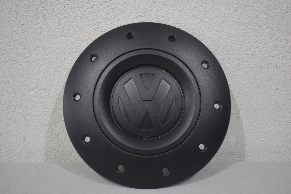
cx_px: 146
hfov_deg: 43.6
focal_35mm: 45
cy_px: 97
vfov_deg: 29.9
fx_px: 364
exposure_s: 1/200
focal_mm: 30
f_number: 4.2
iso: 800
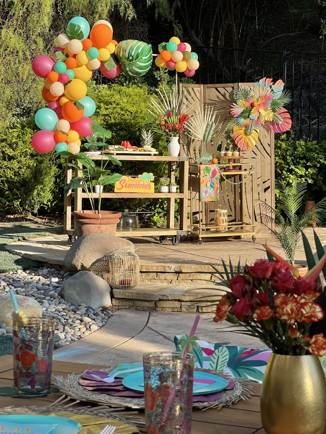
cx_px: 163
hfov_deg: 19.1
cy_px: 217
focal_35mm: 77
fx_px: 967
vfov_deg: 25.3
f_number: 2.8
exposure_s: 1/521
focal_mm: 9
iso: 32
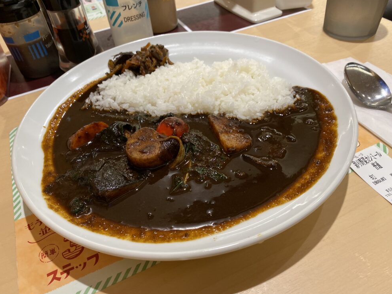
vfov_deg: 51.4
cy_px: 147
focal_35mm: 27
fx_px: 306
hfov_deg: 65.3
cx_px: 190
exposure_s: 1/112
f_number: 1.8
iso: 125
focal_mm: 4.25
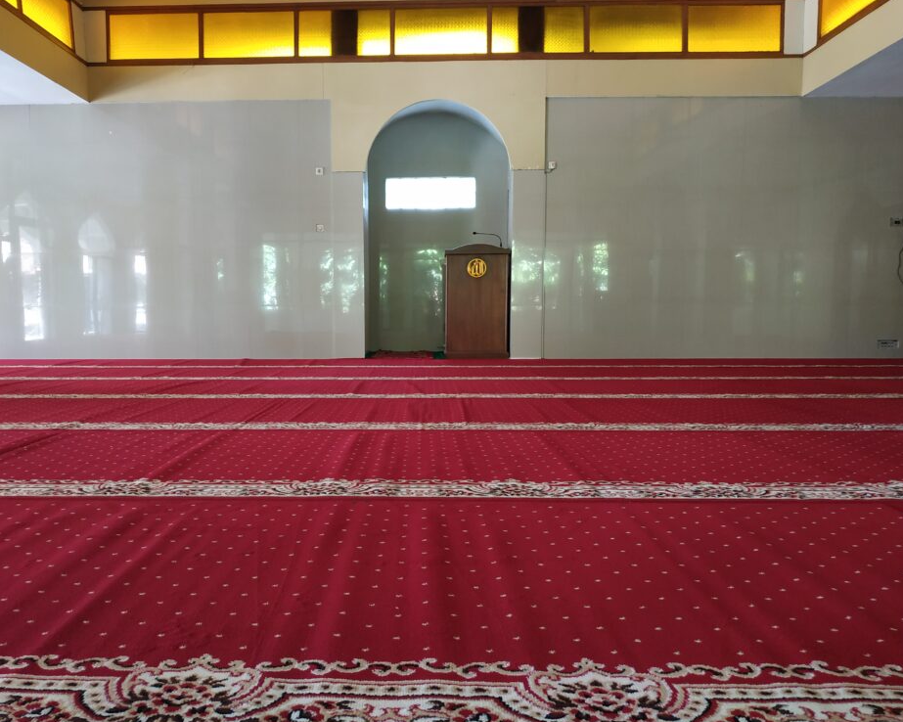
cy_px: 373
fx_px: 695
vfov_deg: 54.9
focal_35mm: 26
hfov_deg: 65.9
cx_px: 406
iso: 320
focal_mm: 3.94
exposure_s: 1/24
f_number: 1.9
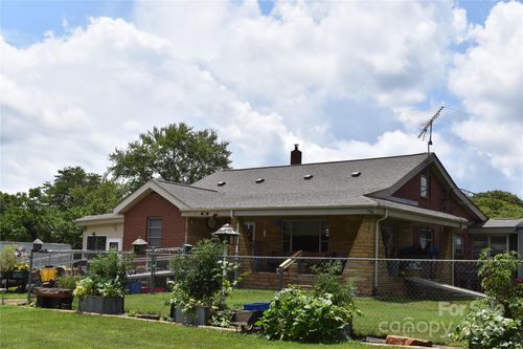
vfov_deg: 28.1
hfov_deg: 41.1
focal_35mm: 48
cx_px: 262
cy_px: 174
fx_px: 697
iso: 100
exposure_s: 1/200
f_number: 14
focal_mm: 32
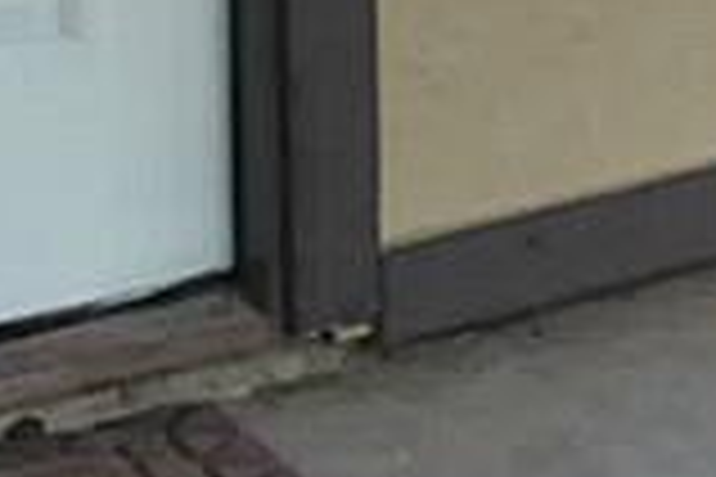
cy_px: -778
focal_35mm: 194
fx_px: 3858
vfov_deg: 6.6
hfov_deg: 9.0
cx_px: 2004
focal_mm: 4.15
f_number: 2.2
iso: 64
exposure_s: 1/30
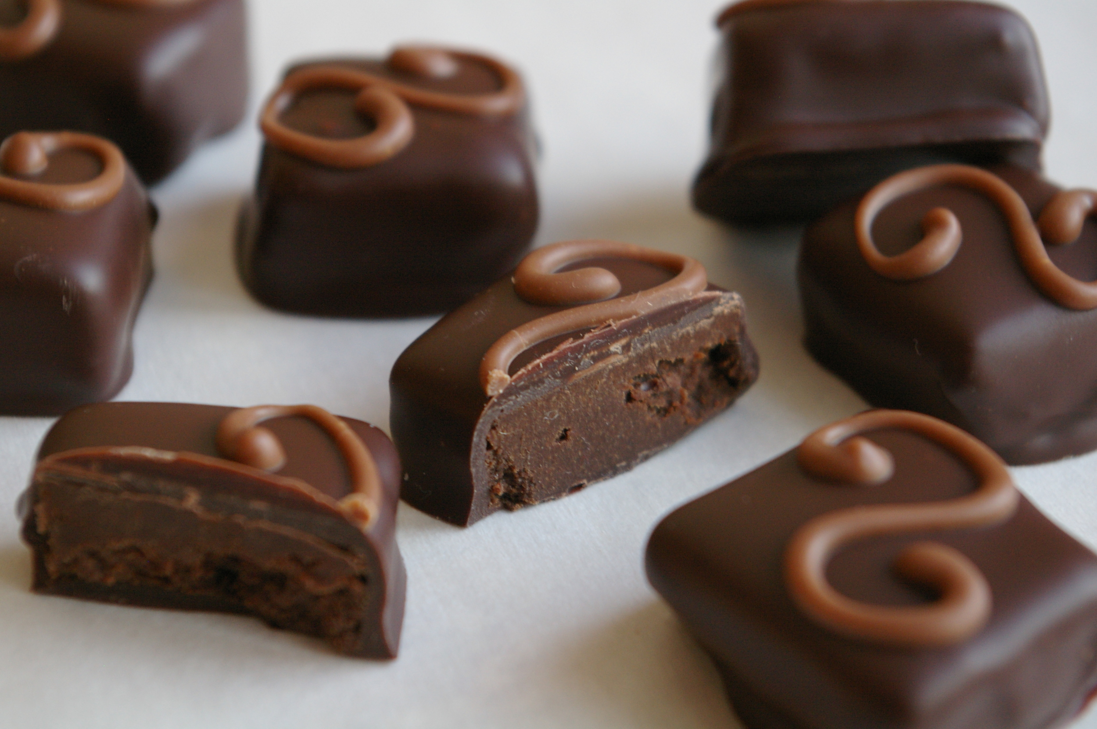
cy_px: 364
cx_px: 548
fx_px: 2512
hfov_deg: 24.6
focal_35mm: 82
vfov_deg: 16.5
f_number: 8
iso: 800
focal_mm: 55
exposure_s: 1/15
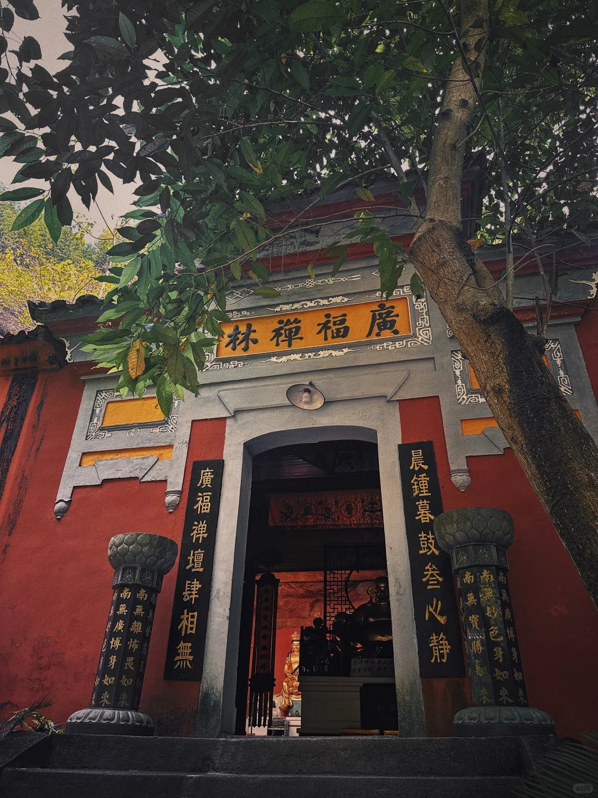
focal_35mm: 24
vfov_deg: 71.6
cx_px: 299
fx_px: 553
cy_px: 399
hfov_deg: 56.8
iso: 80
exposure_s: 1/189
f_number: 1.78
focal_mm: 6.86
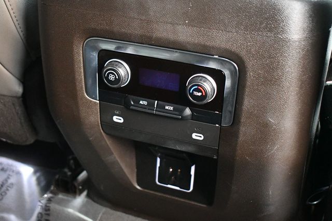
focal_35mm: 51
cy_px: 110
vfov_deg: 26.5
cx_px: 166
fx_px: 470
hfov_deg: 38.9
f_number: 4.5
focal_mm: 34
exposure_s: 1/60
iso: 11400
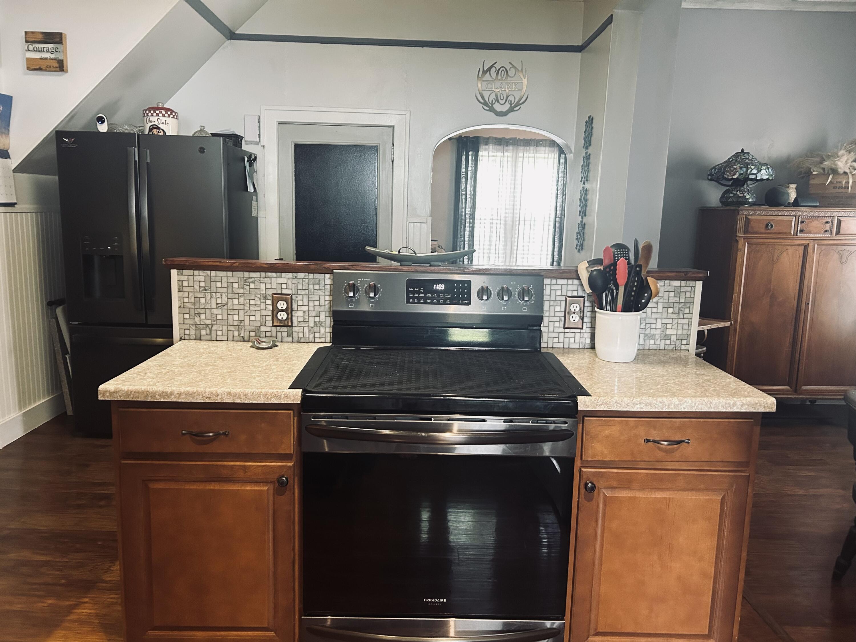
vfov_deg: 53.1
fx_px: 643
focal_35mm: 26
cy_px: 321
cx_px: 428
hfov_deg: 67.3
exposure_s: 1/60
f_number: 1.5
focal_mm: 5.7
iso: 400
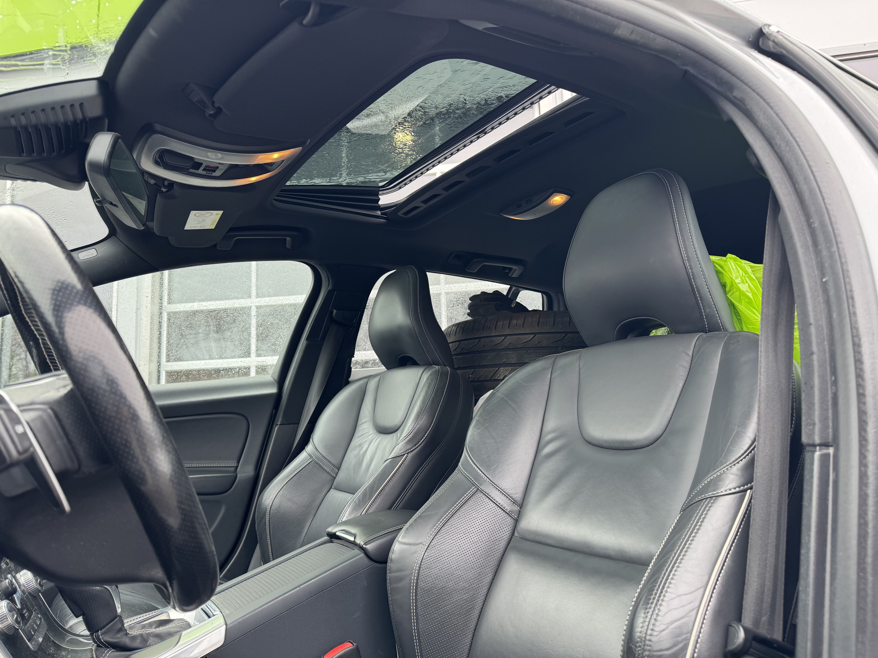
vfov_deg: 56.8
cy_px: 329
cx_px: 439
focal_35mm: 24
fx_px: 609
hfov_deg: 71.6
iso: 64
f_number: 1.78
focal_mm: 6.76
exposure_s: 1/166
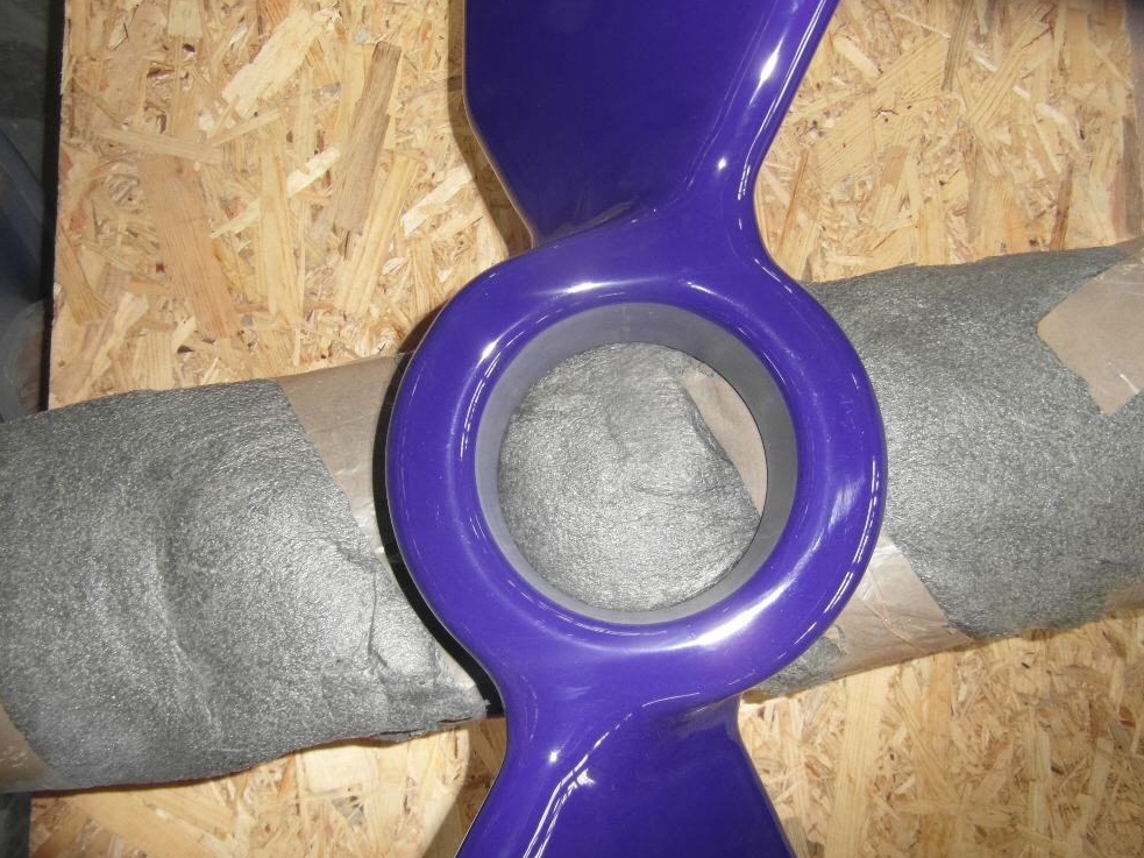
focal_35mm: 25
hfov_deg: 69.4
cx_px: 594
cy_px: 442
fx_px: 826
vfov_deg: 54.9
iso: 120
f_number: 3.2
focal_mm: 4
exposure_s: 1/30
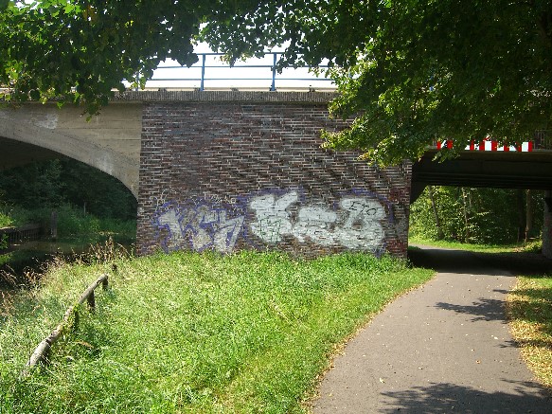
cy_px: 207
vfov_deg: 37.7
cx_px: 276
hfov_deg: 49.0
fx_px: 606
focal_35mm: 38
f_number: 4
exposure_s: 1/200
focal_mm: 7.9
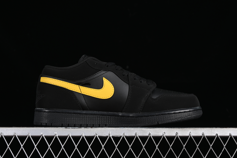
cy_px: 79
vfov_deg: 18.2
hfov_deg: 27.0
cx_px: 118
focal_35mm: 75
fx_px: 494
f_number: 6.3
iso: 160
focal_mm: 50
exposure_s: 1/50
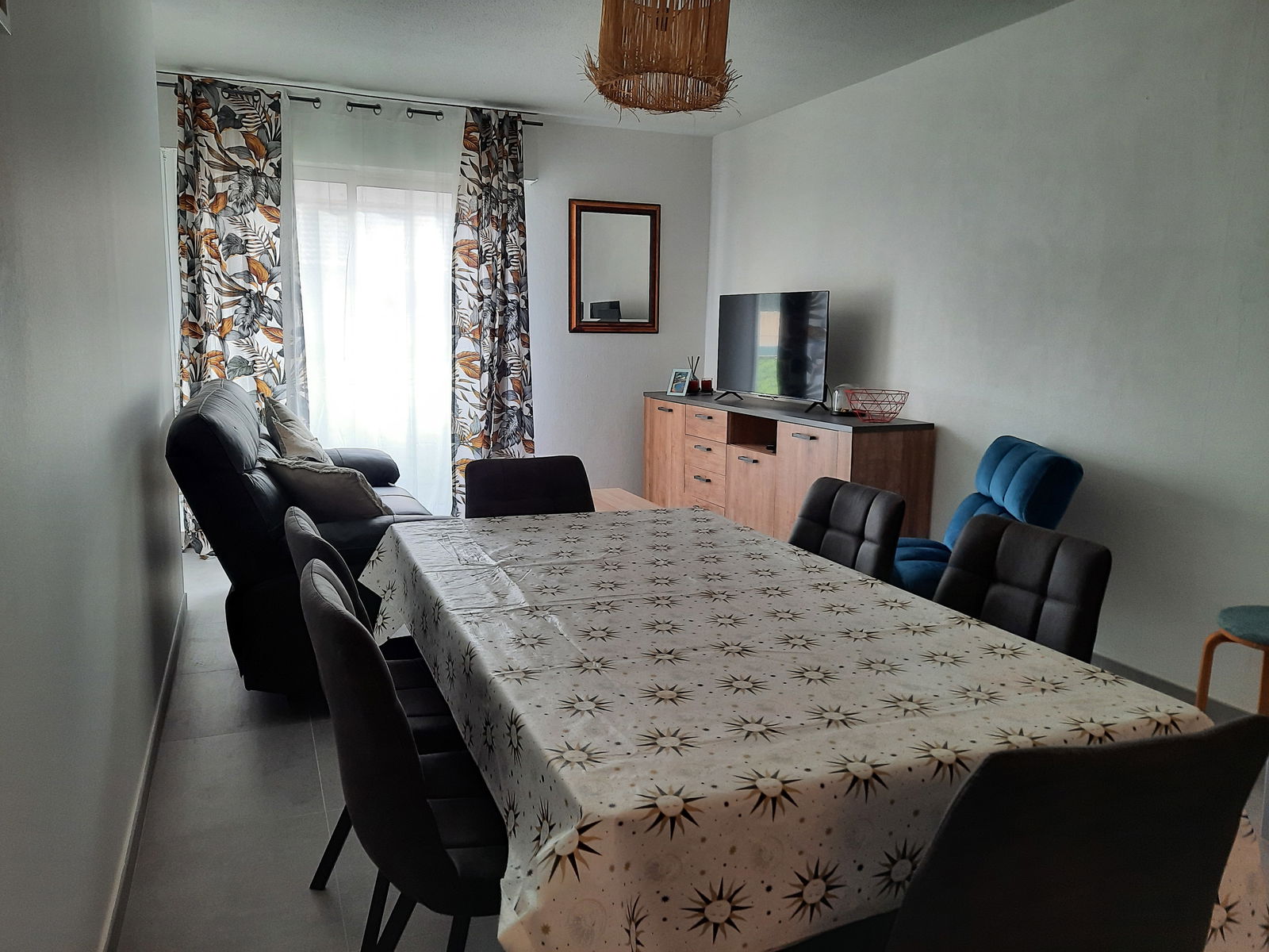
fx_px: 916
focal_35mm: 25
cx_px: 634
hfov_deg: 69.4
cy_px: 476
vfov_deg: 54.9
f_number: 2
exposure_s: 1/60
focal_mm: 4.6
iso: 100
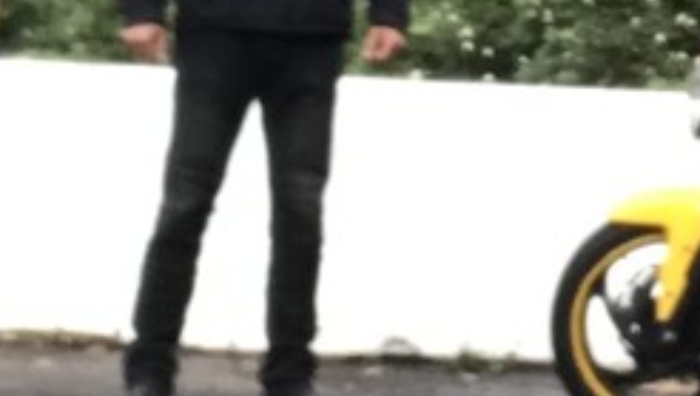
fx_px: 1895
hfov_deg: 20.0
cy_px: -21
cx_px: 757
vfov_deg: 11.8
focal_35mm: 102
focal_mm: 2.87
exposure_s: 1/177
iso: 25
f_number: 2.2
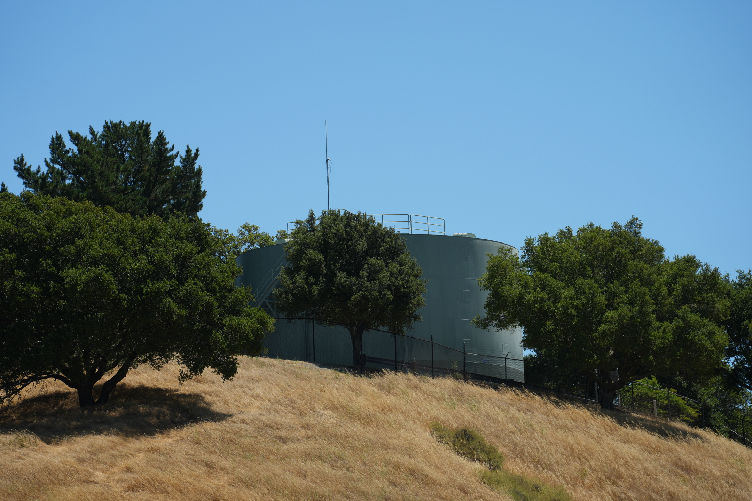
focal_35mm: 196
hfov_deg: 10.5
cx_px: 376
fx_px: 4094
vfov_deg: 7.0
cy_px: 250
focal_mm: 196
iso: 100
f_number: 11
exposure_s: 1/160
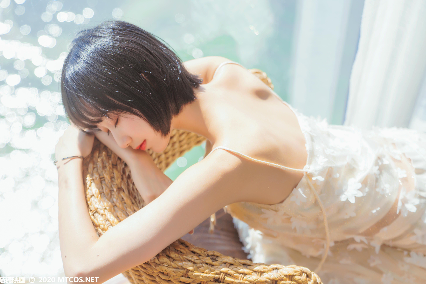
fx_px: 639
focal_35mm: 54
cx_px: 214
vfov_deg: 25.1
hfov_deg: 36.9
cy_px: 140
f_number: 2.8
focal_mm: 53
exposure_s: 1/640
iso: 160
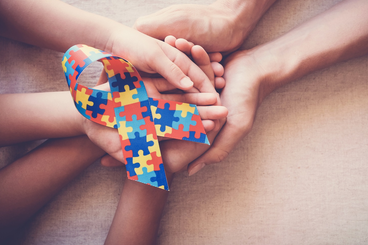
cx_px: 186
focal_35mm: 38
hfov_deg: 50.7
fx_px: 388
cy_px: 120
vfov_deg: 35.1
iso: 640
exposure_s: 1/60
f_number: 5
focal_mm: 24.9
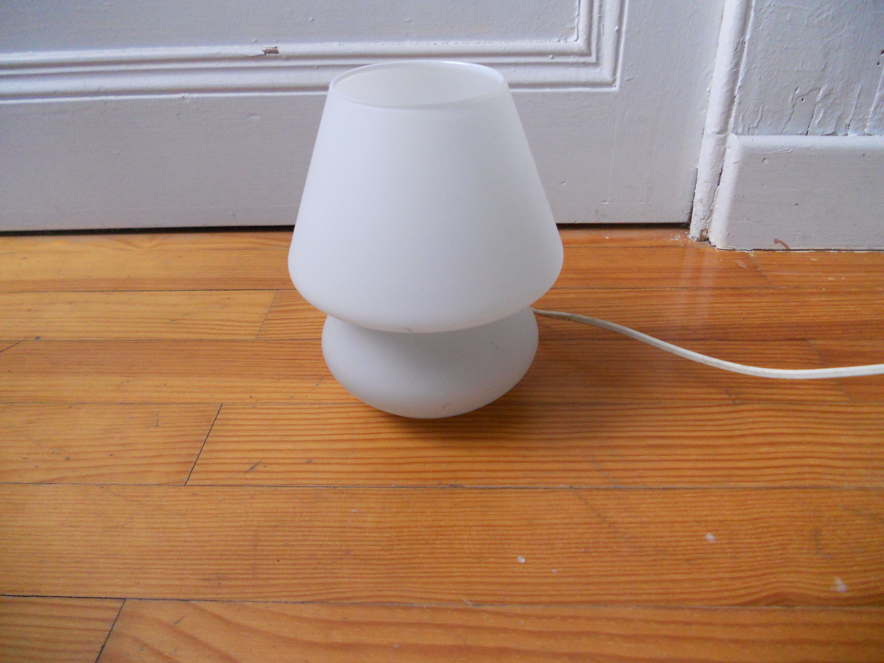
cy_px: 332
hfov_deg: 65.3
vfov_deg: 51.4
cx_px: 442
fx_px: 690
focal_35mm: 27
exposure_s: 1/20
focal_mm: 4.9
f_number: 3.2
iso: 400
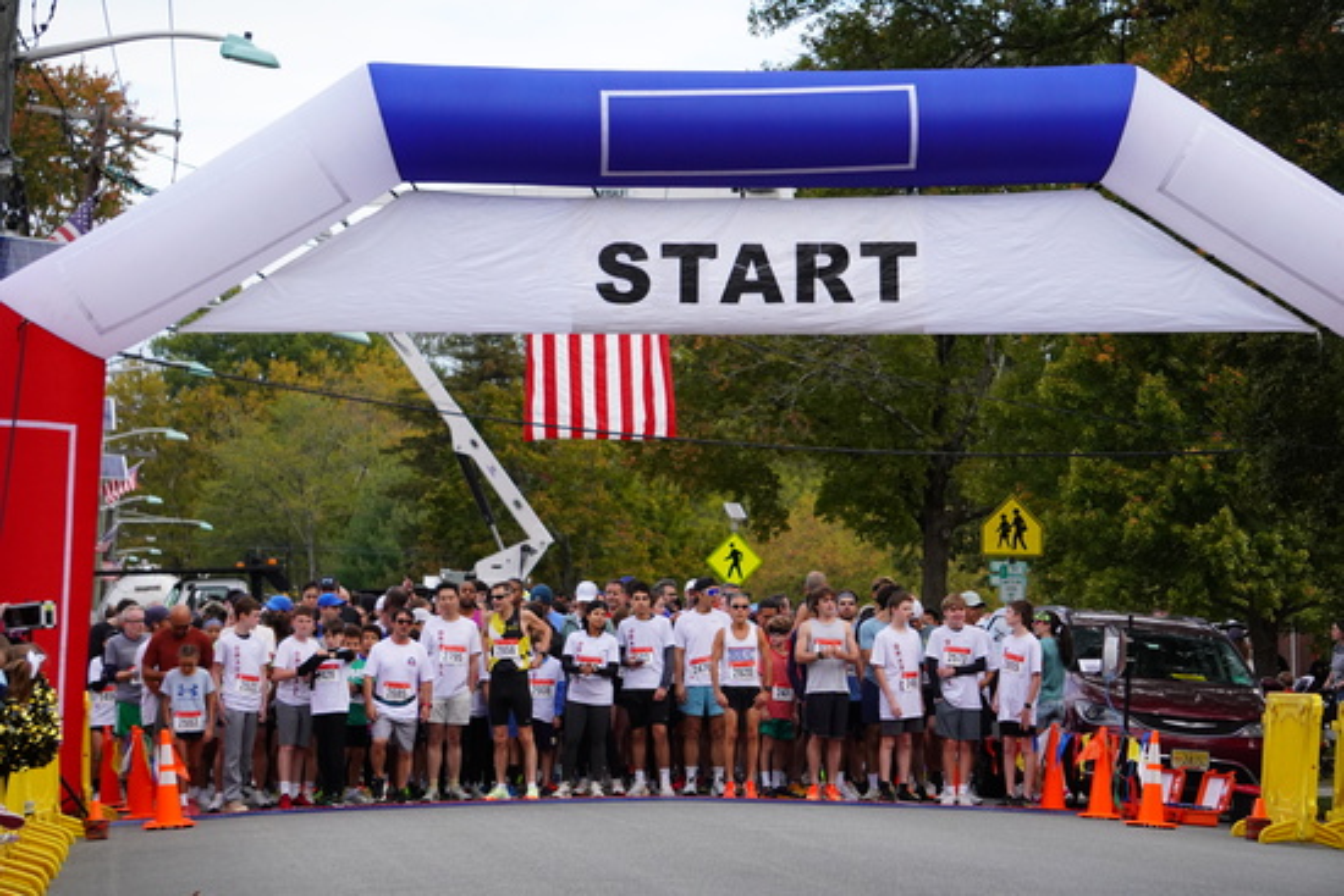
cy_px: 448
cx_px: 672
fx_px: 4817
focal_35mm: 129
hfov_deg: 15.9
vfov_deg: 10.6
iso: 1000
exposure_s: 1/1600
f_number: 5
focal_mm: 86
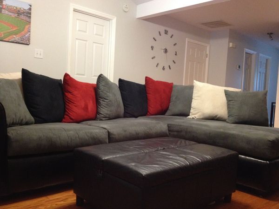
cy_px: 104
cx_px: 140
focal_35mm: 35
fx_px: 282
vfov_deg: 40.7
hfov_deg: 52.6
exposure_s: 1/20
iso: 320
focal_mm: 4.28
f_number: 2.4
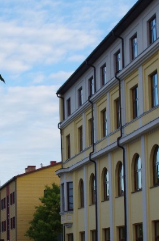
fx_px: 746
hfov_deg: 12.2
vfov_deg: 18.2
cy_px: 173
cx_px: 53
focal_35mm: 112
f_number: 11
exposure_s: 1/100
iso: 250
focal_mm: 28
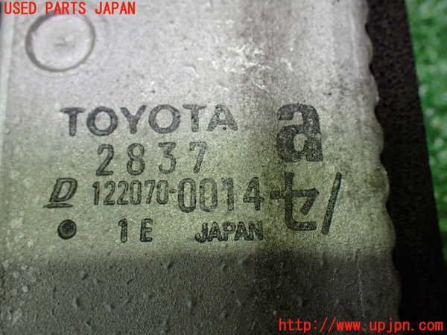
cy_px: 168
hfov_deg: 45.8
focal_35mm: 41
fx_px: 529
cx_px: 224
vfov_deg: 35.1
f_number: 2.8
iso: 800
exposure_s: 1/60
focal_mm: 7.31
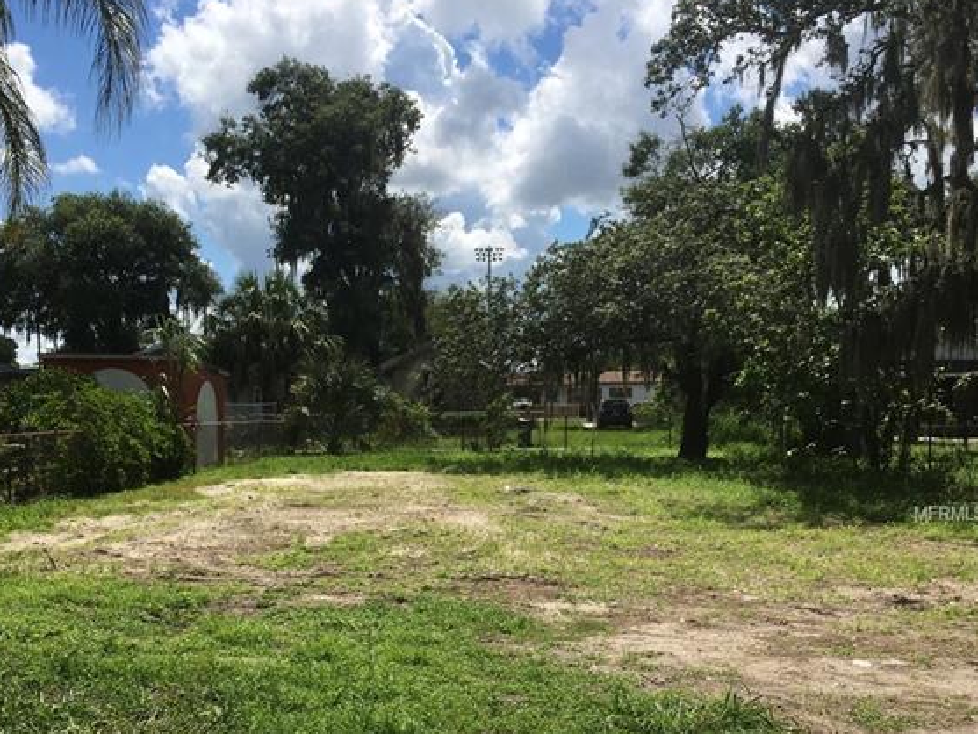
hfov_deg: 46.8
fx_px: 1130
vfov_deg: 35.5
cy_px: 515
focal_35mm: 40
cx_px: 488
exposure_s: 1/2404
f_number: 2.2
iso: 25
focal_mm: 4.15
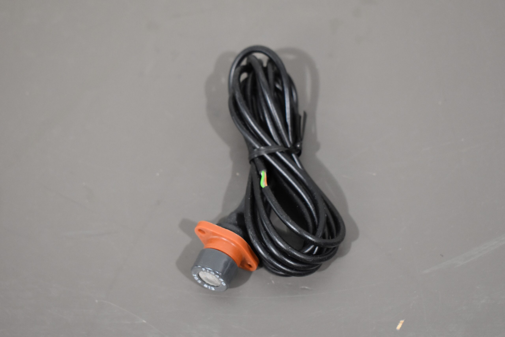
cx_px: 252
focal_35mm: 72
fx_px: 1010
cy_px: 168
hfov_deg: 28.1
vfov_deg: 18.9
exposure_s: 1/125
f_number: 5.3
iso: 1600
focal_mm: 48
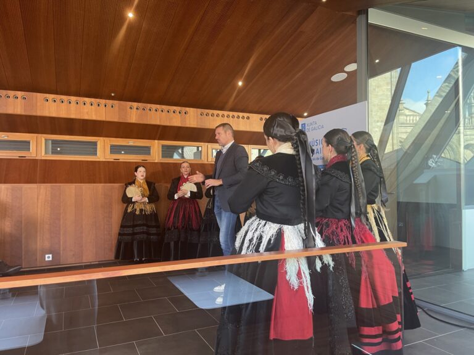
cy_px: 178
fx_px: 342
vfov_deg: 54.9
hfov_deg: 69.4
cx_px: 237
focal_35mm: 25
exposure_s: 1/50
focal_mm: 5.1
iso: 125
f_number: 1.6
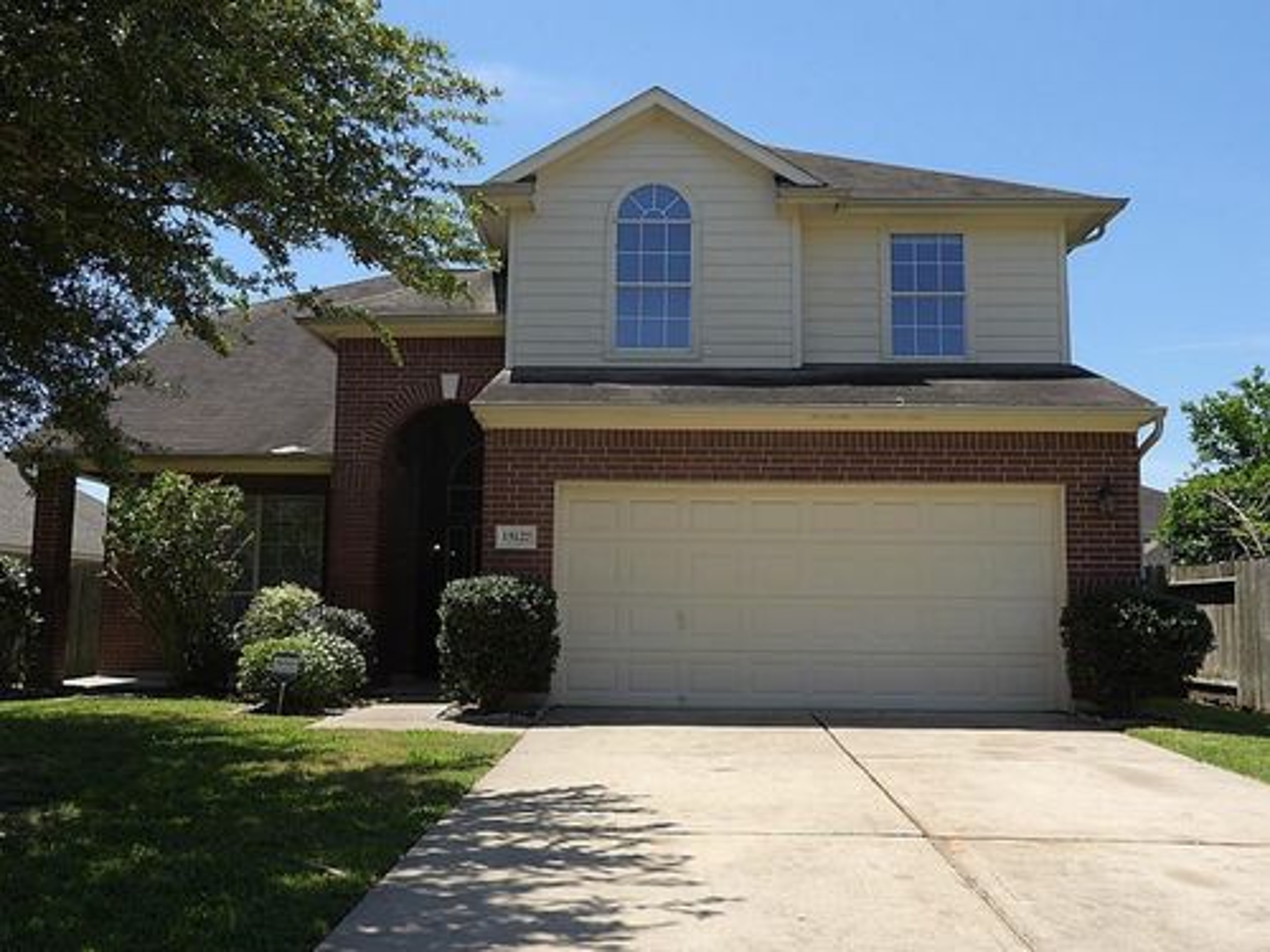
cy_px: 476
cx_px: 635
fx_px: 1211
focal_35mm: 33
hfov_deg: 55.4
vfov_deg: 42.9
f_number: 3.6
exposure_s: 1/800
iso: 100
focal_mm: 5.9
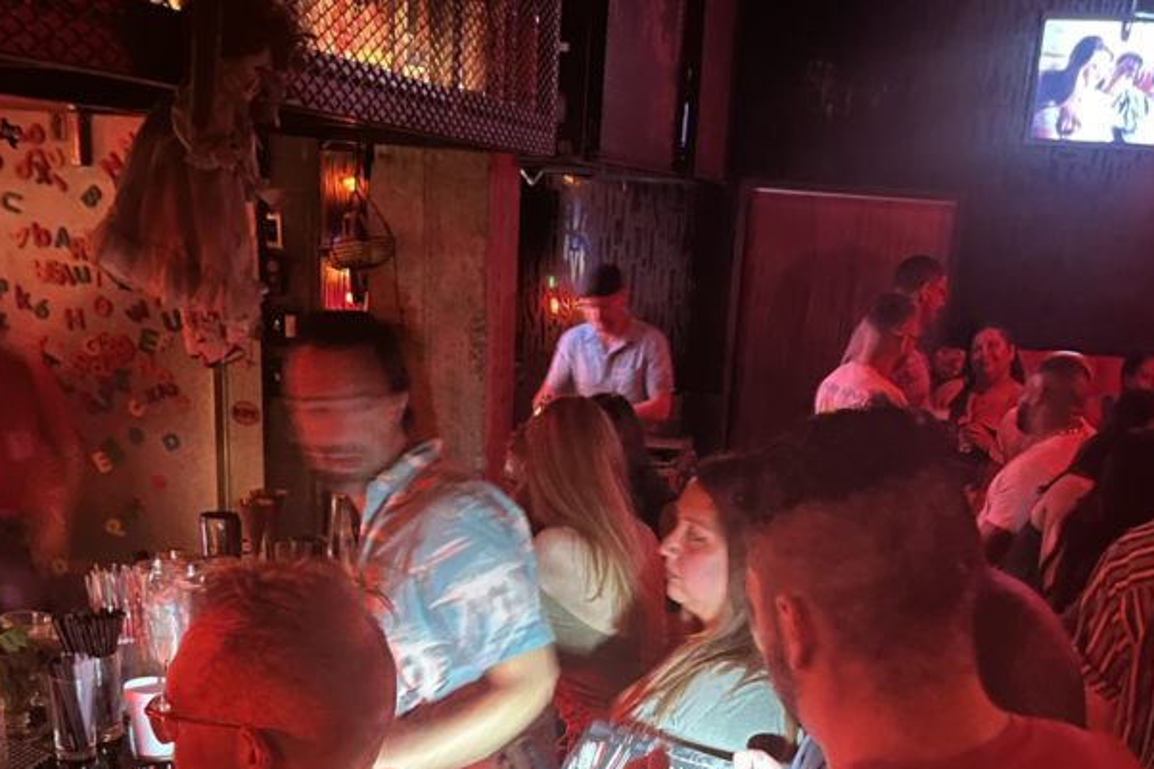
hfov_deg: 42.8
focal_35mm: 46
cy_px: 767
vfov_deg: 27.6
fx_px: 1474
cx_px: 592
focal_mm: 5.1
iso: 1600
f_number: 1.6
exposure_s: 1/5
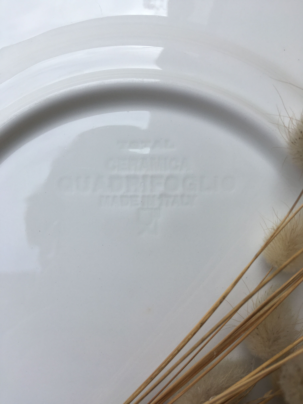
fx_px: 338
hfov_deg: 48.2
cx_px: 152
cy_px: 202
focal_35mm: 29
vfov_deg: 61.7
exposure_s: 1/739
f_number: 2.2
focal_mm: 4.15
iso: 25
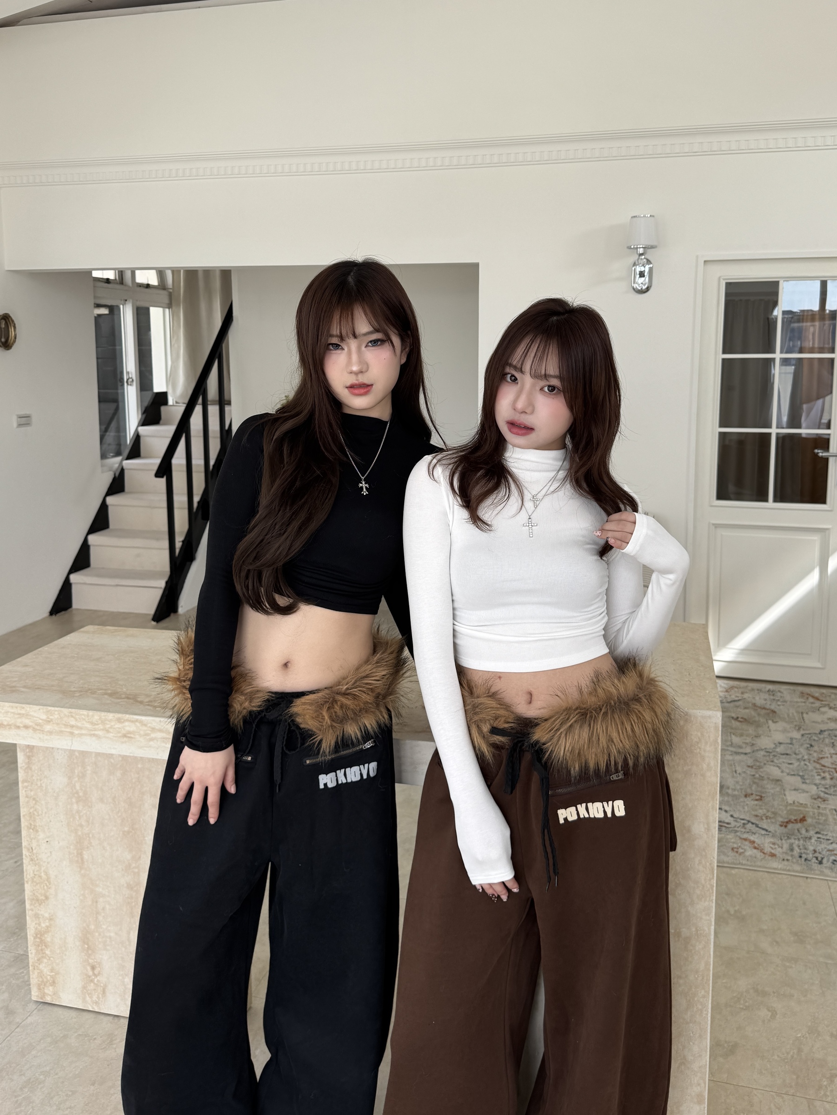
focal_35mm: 24
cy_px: 558
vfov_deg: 71.6
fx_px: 774
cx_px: 418
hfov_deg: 56.8
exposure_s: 1/522
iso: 80
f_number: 1.78
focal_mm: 6.76
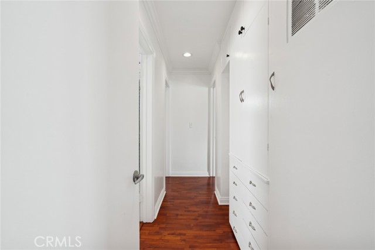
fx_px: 167
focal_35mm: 16
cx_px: 188
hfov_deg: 96.7
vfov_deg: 73.8
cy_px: 125
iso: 320
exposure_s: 1/40
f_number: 8
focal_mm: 16
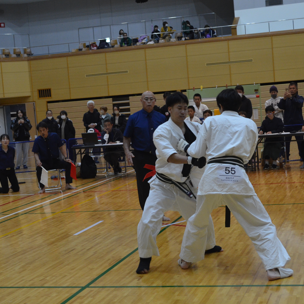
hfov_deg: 26.5
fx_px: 646
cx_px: 176
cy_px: 156
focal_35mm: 65
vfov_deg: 26.5
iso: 1600
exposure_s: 1/250
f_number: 4.8
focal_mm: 32
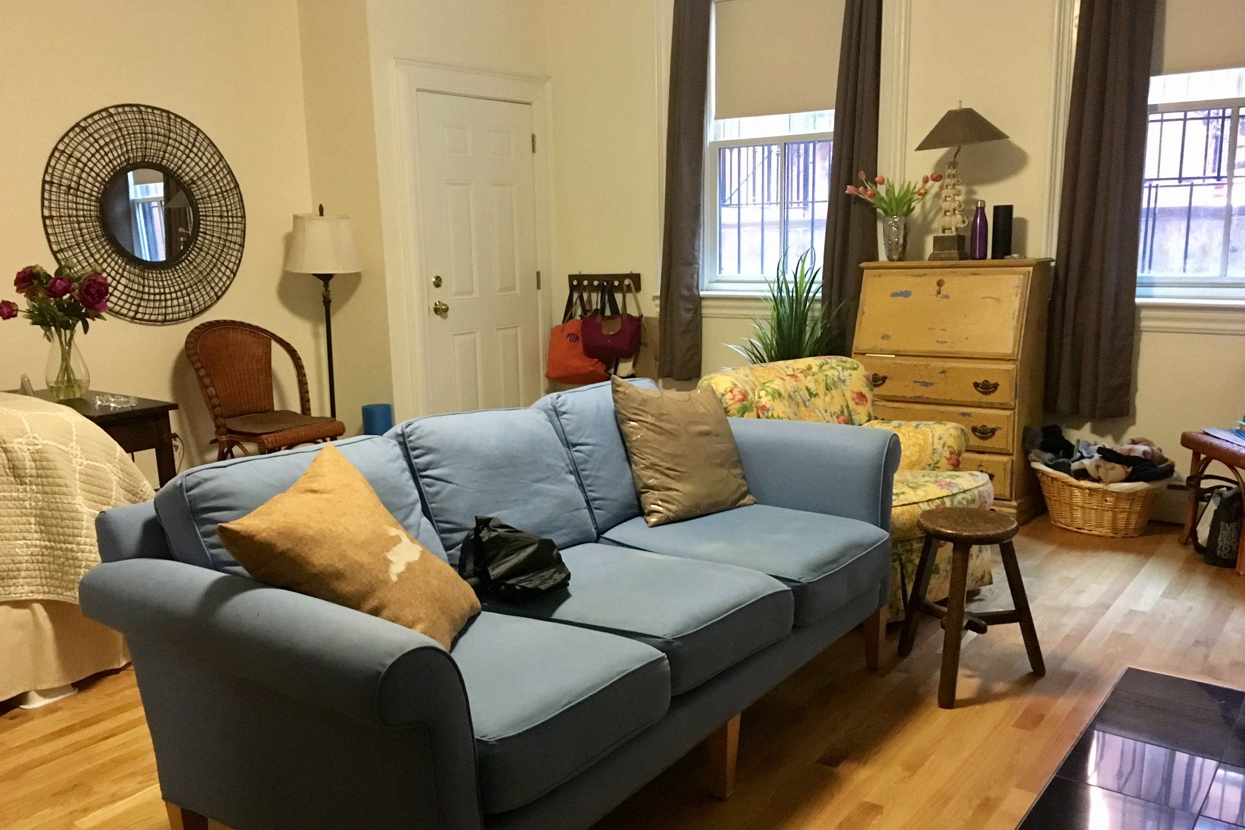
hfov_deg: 60.3
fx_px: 1072
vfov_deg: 42.3
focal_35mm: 31
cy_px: 442
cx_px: 619
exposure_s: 1/15
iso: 320
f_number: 2.2
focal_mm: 4.15
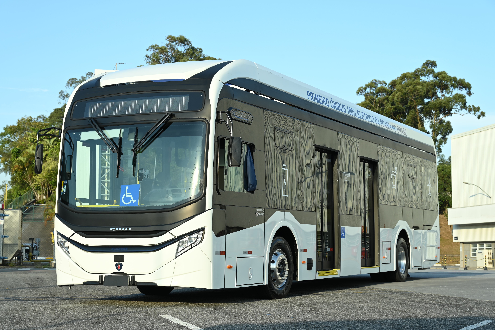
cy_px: 165
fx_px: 824
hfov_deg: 33.4
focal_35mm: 60
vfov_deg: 22.6
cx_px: 248
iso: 160
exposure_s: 1/160
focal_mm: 60
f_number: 8
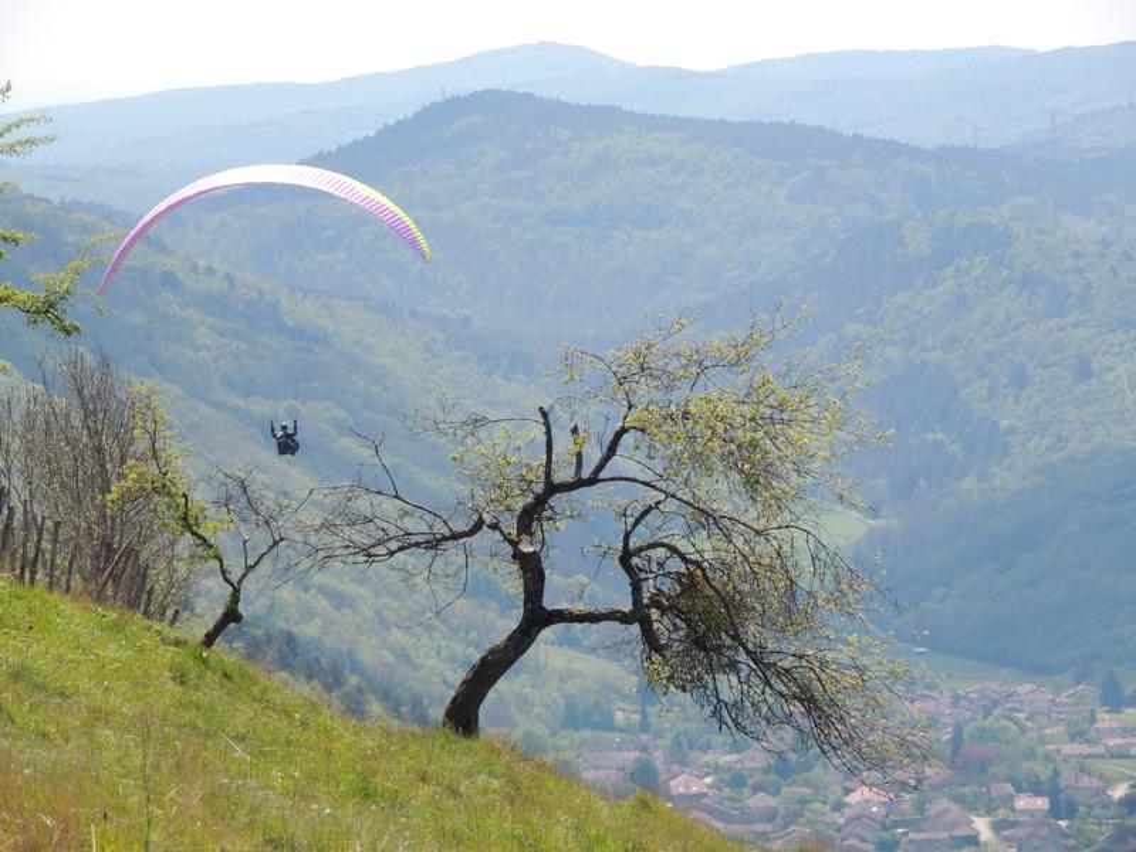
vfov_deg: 5.4
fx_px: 9025
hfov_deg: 7.2
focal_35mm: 275
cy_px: 426
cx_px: 568
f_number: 4.7
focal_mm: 49
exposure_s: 1/400
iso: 100
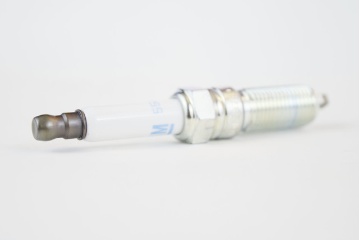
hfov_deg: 26.0
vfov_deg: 17.5
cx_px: 180
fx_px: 778
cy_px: 120
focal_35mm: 78
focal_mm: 52
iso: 800
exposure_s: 1/60
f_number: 5.6
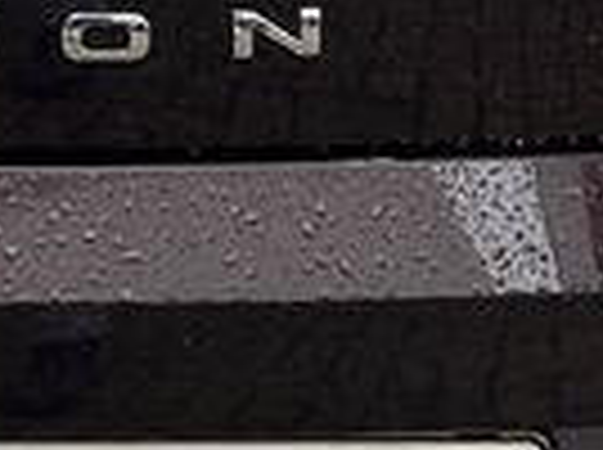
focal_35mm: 199
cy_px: -261
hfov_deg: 9.9
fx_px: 3460
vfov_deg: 7.3
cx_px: 76
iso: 64
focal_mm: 5.1
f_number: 1.6
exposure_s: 1/122
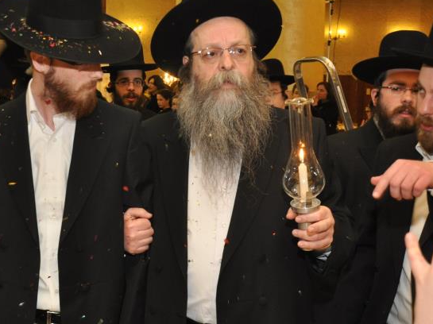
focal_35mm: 65
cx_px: 94
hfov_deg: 29.2
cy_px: 111
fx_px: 813
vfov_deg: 22.5
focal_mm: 24
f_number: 5.6
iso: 800
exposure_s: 1/60
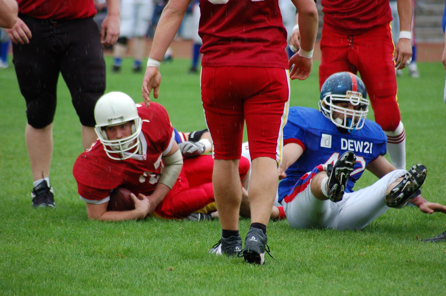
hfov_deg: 5.7
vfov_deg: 3.8
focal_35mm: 360
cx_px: 223
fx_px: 4452
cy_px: 148
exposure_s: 1/320
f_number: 5.3
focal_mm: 240
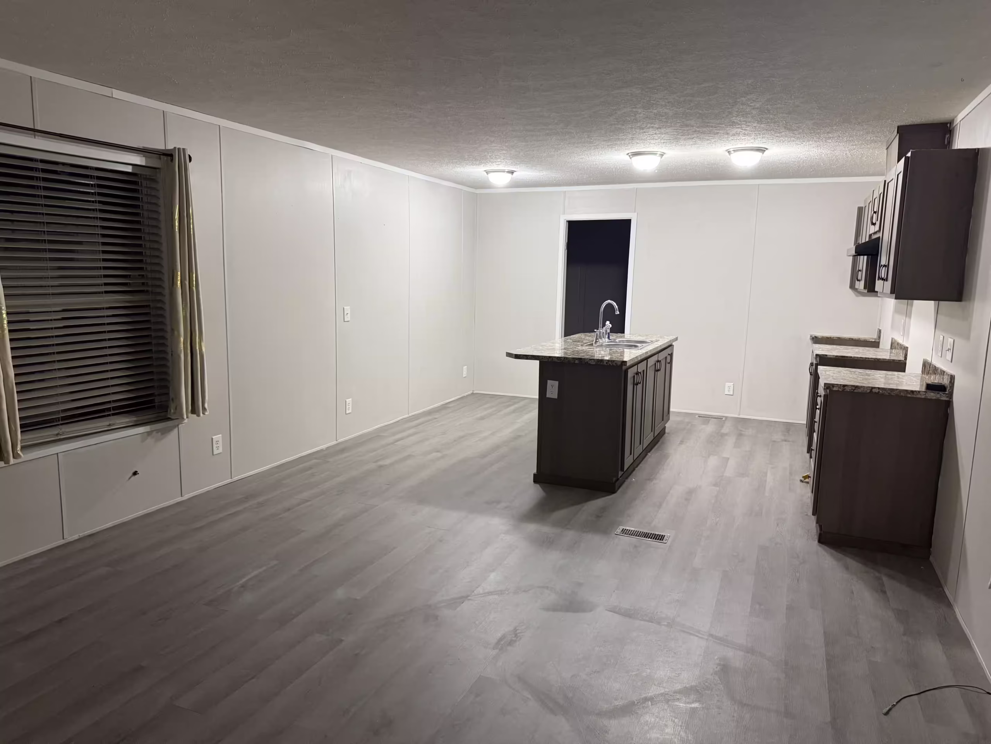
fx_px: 687
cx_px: 496
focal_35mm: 24
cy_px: 372
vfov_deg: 56.8
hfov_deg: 71.6
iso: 400
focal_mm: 6.76
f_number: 1.78
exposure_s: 1/60
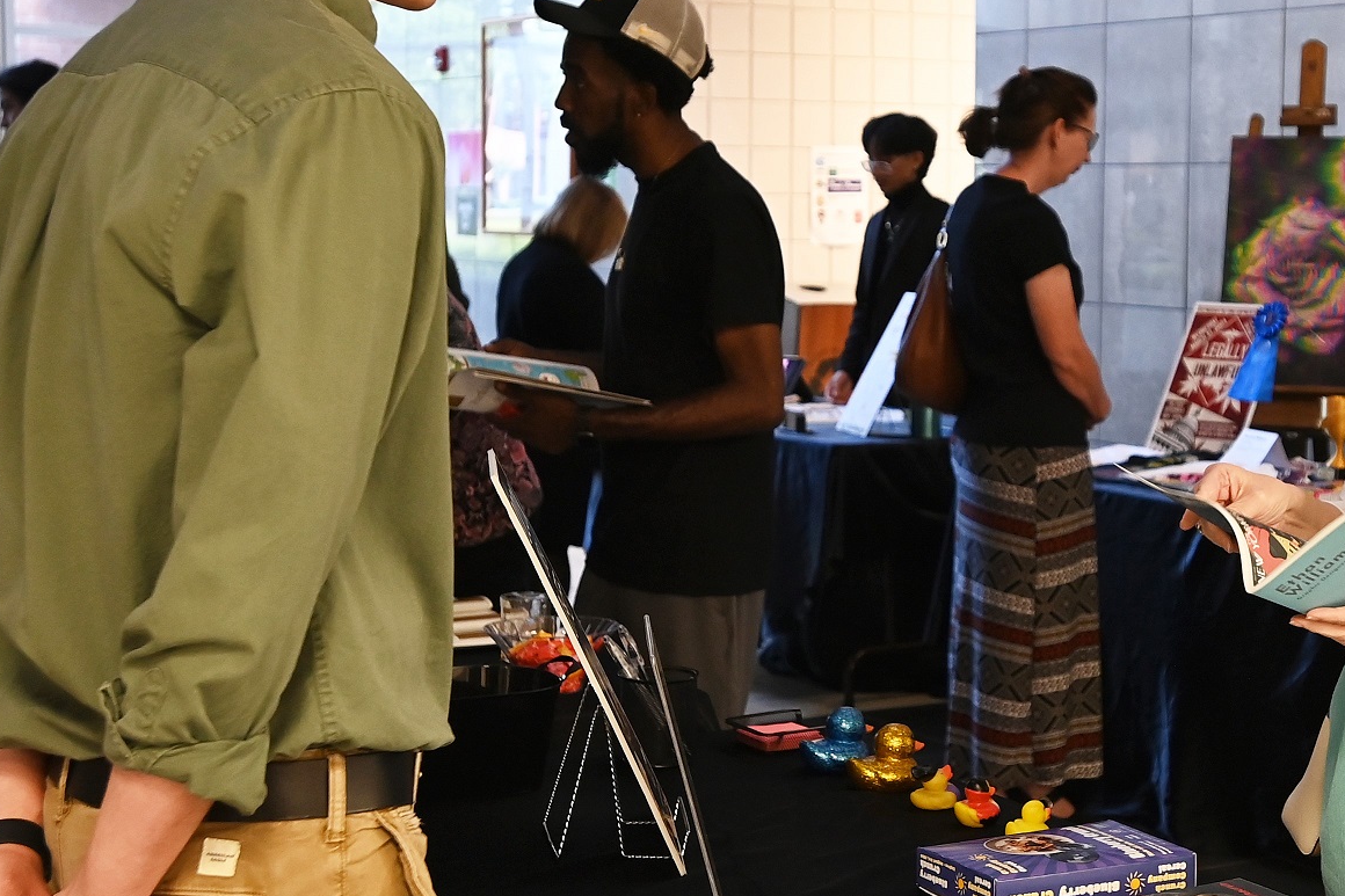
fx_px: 2689
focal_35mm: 72
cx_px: 987
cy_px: 413
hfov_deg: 27.7
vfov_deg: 18.9
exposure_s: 1/60
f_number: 4
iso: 1250
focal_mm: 30
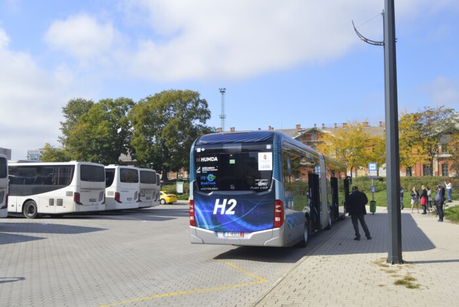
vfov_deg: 40.0
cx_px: 230
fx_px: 421
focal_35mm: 33
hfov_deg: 57.2
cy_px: 154
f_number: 8
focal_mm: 22
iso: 100
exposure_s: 1/250
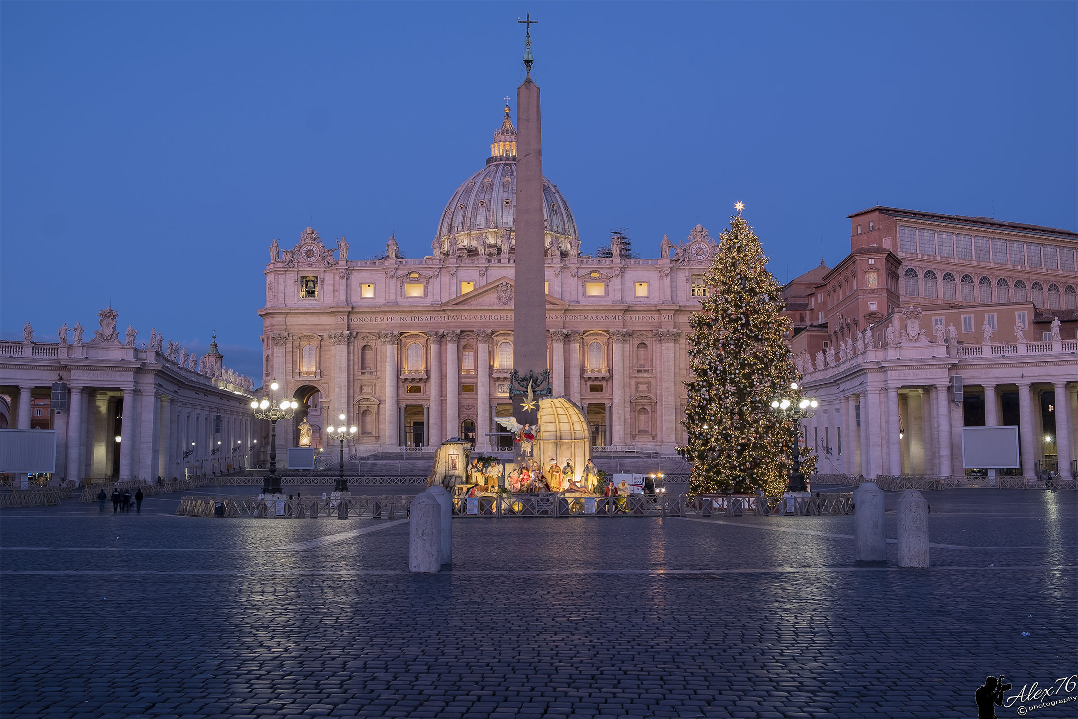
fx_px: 1138
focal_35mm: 38
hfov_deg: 50.7
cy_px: 360
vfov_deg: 35.1
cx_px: 539
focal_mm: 25.4
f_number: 8
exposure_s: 1
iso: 200
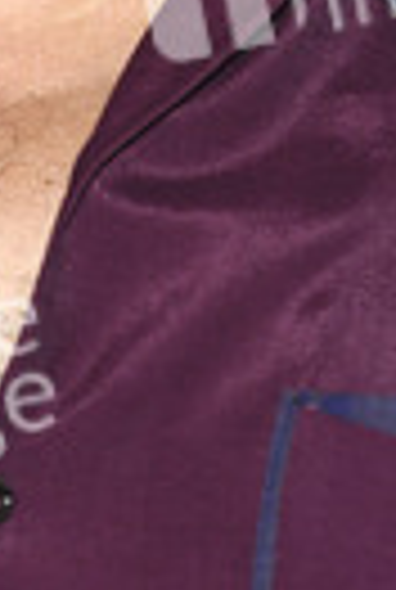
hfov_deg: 2.2
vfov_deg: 3.3
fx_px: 10119
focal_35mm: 617
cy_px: -270
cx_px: -43
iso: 200
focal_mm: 135
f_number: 4.5
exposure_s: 1/200
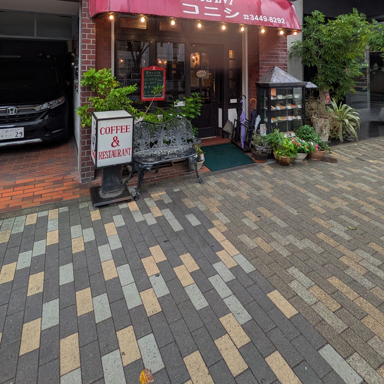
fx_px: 264
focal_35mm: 21
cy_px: 65
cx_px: 190
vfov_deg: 64.3
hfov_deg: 72.1
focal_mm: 1.83
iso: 61
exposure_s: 1/151
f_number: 2.2
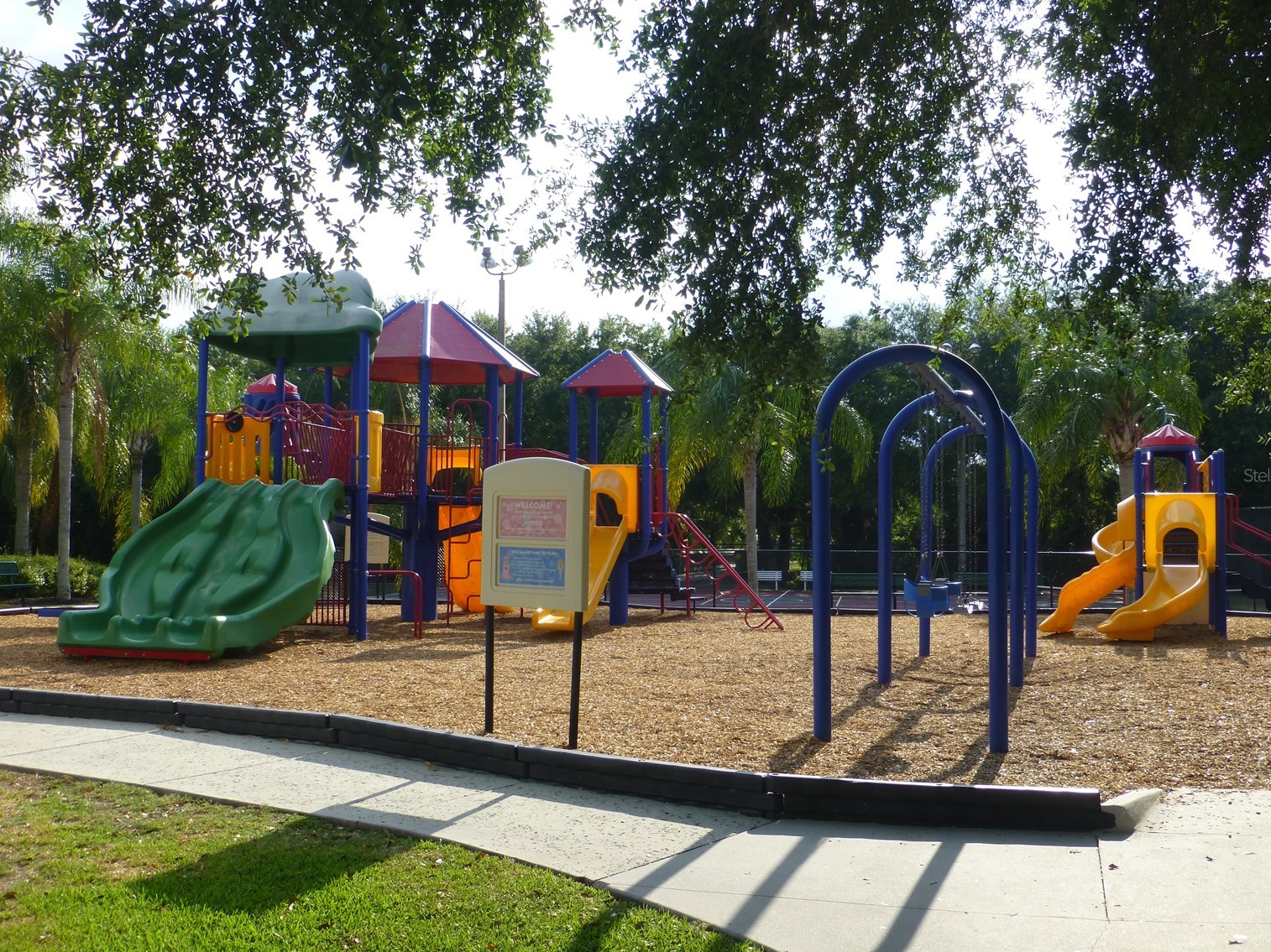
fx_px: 1358
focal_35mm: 37
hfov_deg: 50.1
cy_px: 475
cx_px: 651
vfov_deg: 38.7
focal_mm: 6.1
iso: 100
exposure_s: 1/500
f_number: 3.7
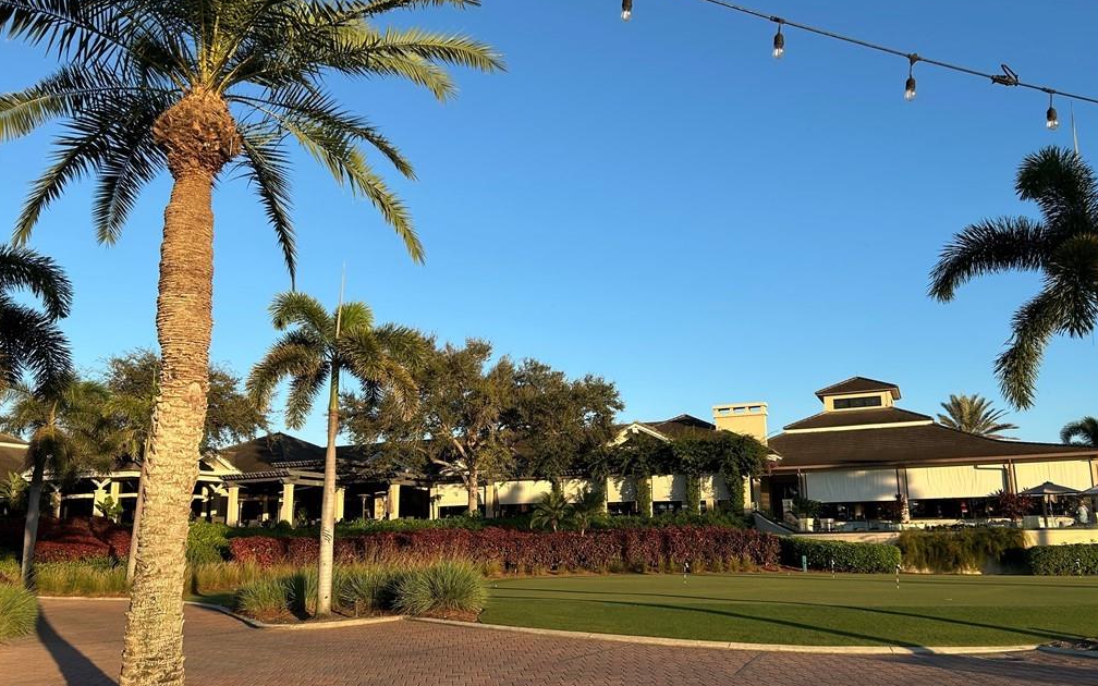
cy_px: 389
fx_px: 838
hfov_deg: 66.5
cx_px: 551
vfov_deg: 44.4
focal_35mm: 28
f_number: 1.5
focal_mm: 5.7
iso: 50
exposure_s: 1/1808
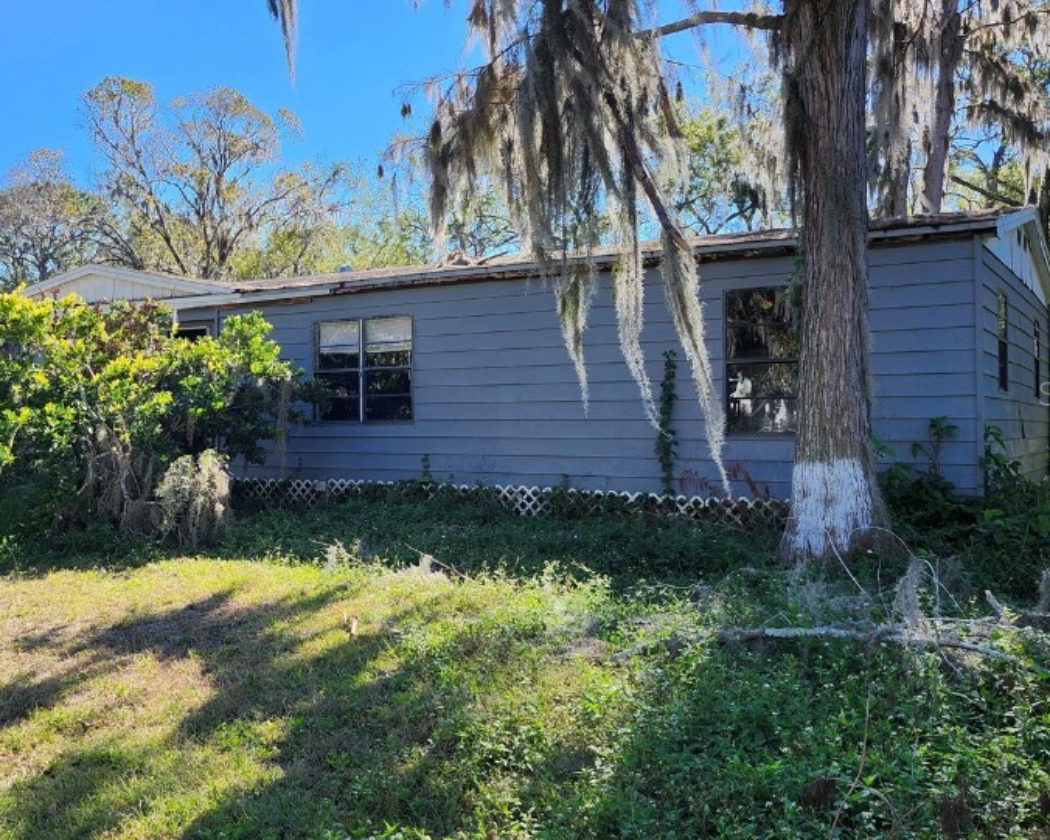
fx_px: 1057
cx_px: 390
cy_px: 393
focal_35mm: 34
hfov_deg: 52.2
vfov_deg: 43.3
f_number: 1.8
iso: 25
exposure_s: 1/818
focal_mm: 5.54
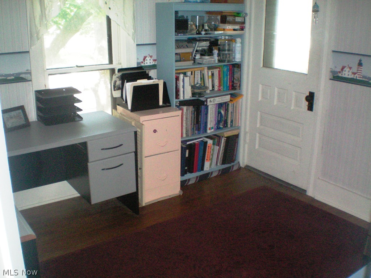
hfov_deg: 49.0
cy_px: 139
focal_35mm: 38
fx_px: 407
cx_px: 186
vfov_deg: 37.7
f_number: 4.6
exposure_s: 1/60
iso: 400
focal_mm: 6.3
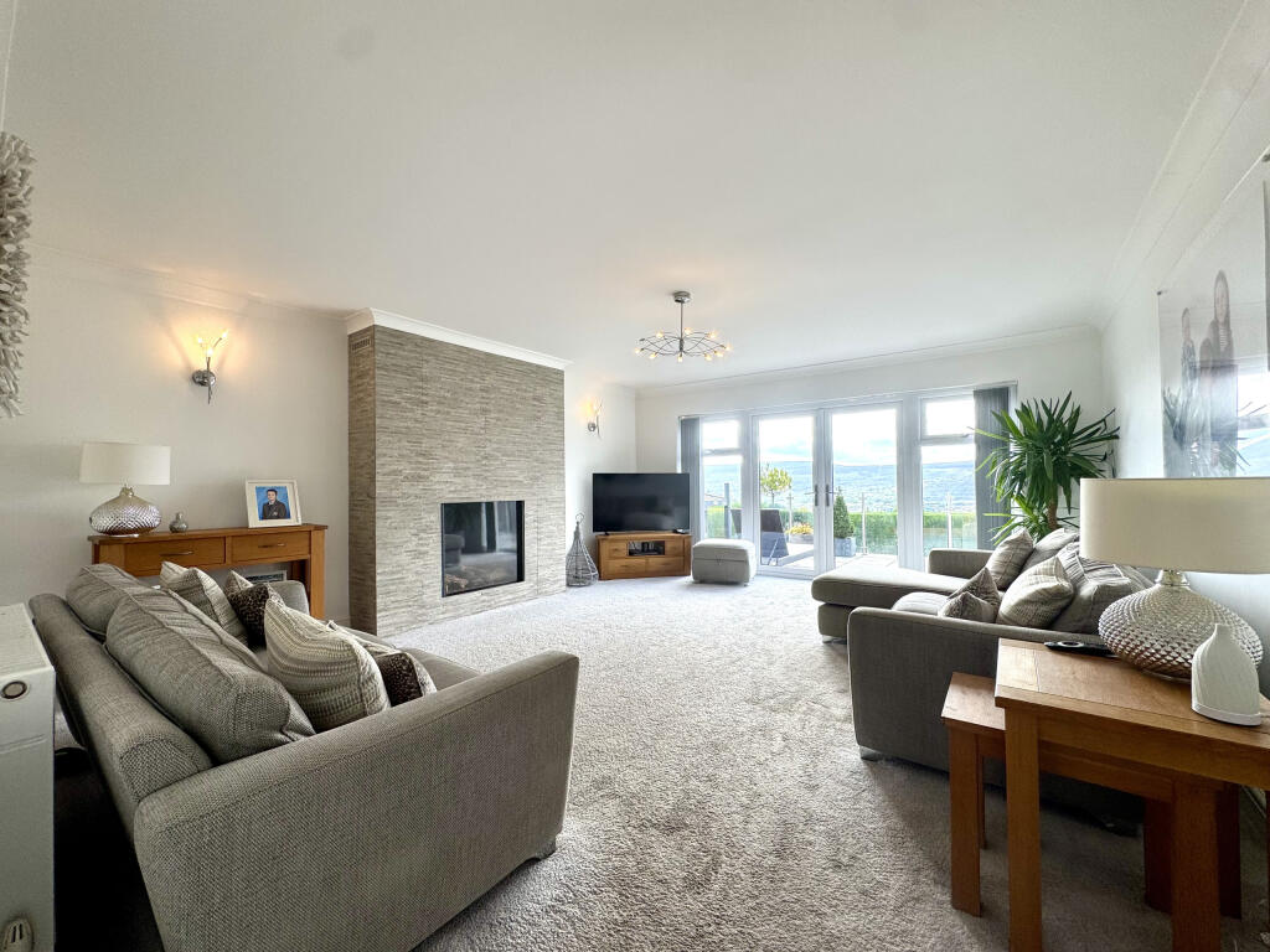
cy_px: 476
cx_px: 635
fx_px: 514
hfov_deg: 102.1
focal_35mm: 14
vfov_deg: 85.7
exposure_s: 1/190
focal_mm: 2.22
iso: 40
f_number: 2.2
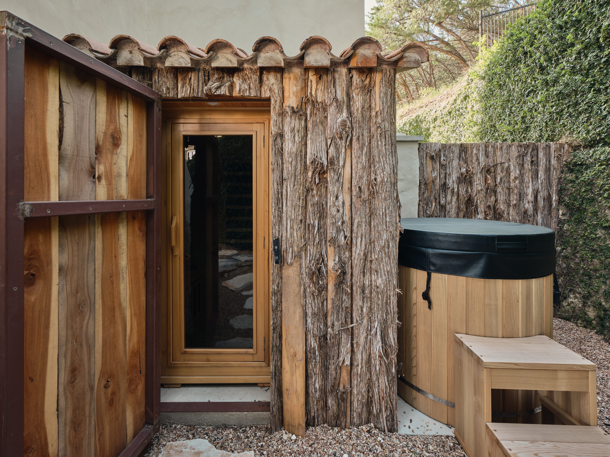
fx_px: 282
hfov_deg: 94.5
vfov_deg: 78.1
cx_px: 305
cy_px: 228
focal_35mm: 16
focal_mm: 20
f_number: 16
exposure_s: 1/2
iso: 100
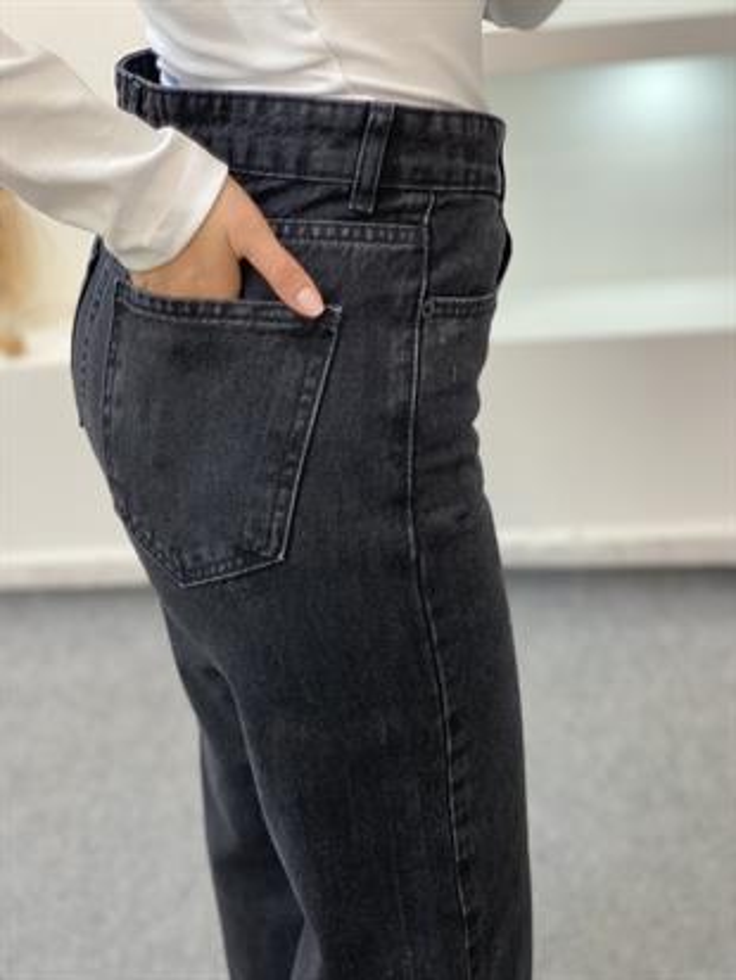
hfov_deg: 28.0
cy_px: 490
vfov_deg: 36.8
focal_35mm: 52
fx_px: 1473
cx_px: 368
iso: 200
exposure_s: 1/100
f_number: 2
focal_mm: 6
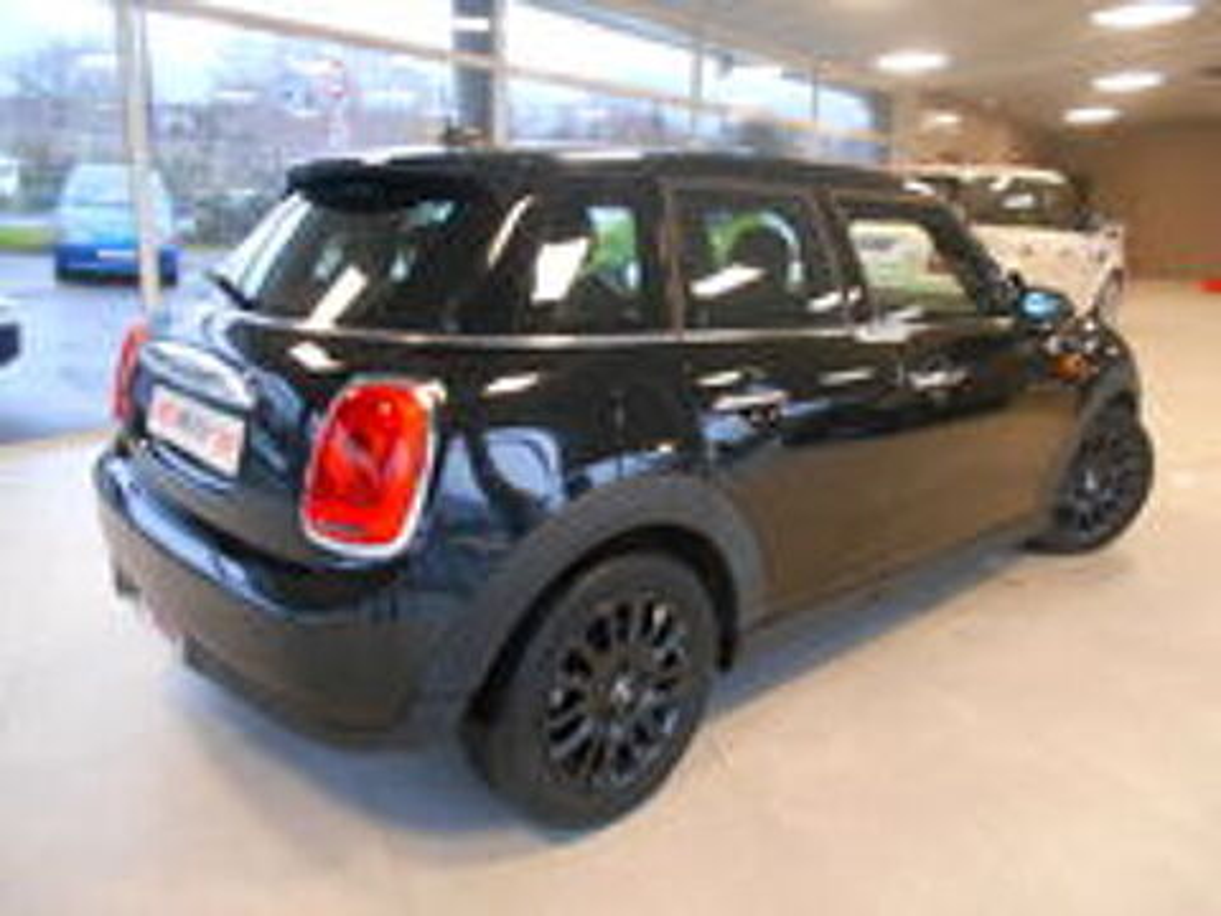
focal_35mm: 26
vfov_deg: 53.1
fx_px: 917
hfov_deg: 67.3
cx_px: 610
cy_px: 458
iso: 400
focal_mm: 4.6
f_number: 3.2
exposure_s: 1/20
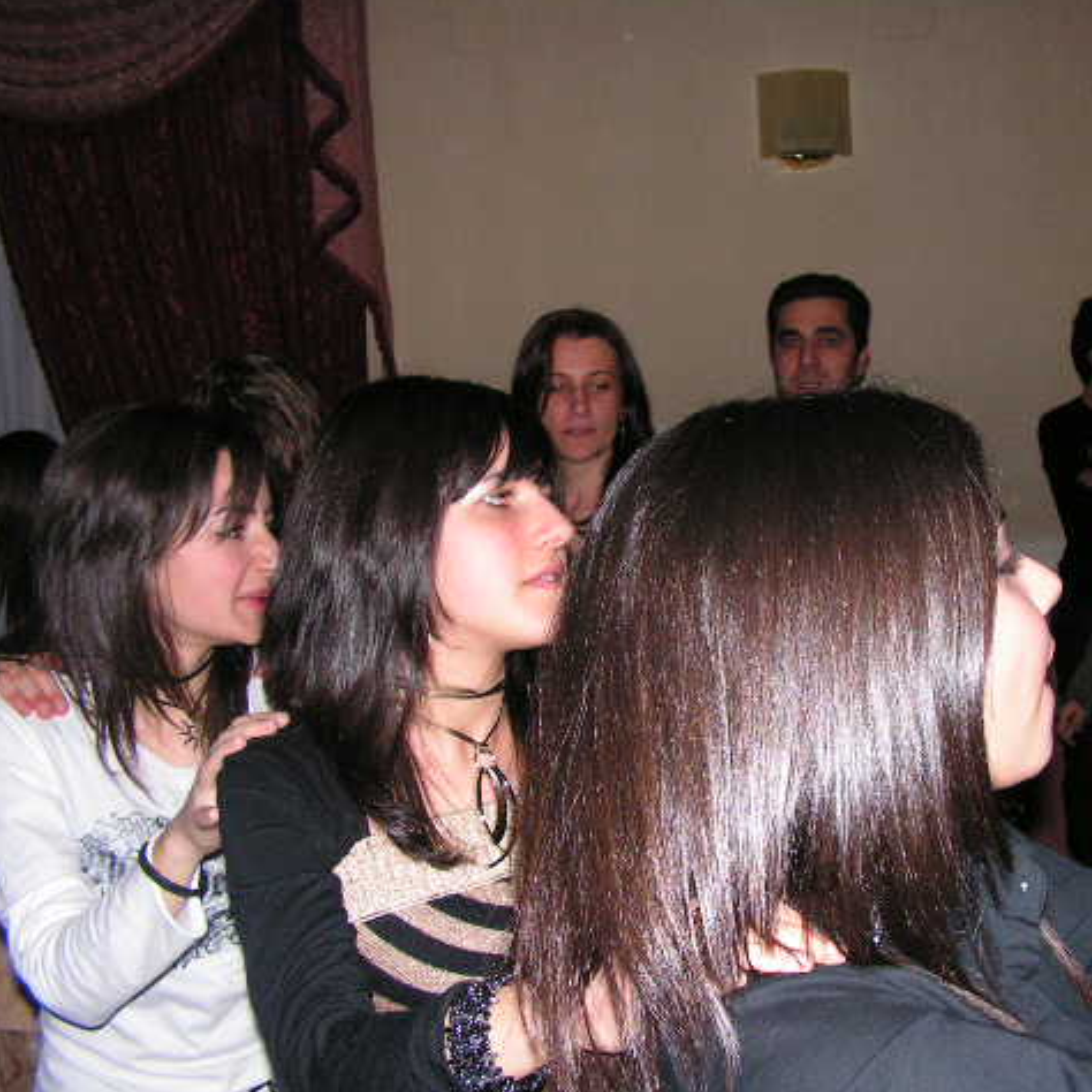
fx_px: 1535
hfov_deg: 38.7
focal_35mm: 43
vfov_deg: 39.2
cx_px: 726
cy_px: 541
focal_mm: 6
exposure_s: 1/40
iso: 200
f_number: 3.2
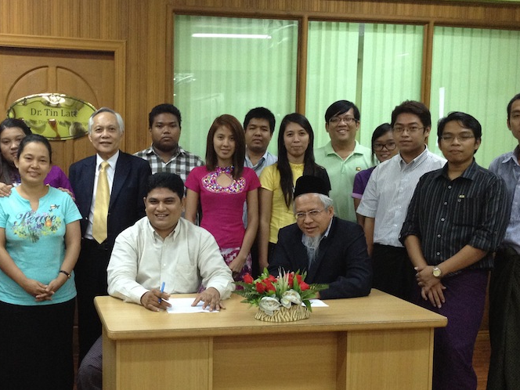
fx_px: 811
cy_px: 225
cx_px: 190
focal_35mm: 54
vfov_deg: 27.0
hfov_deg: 35.3
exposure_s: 1/20
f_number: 2.4
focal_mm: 4.28
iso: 250
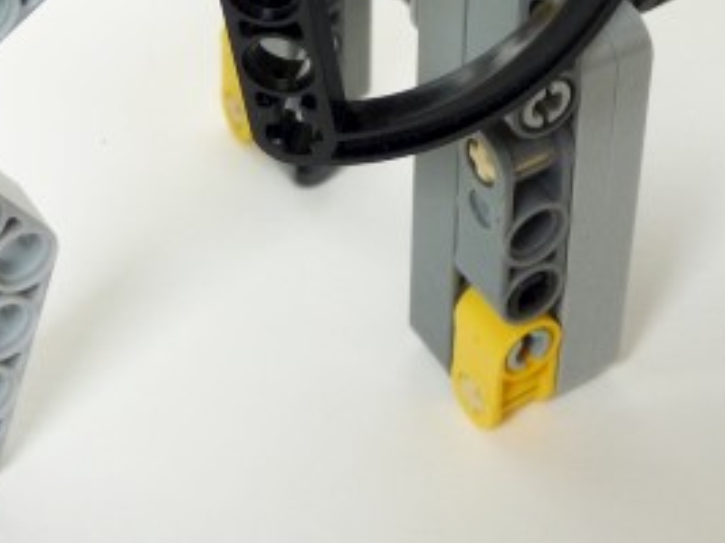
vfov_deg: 13.5
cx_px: 396
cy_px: -185
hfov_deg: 18.7
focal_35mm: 105
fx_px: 2198
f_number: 3
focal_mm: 6.2
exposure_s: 1/50
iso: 100
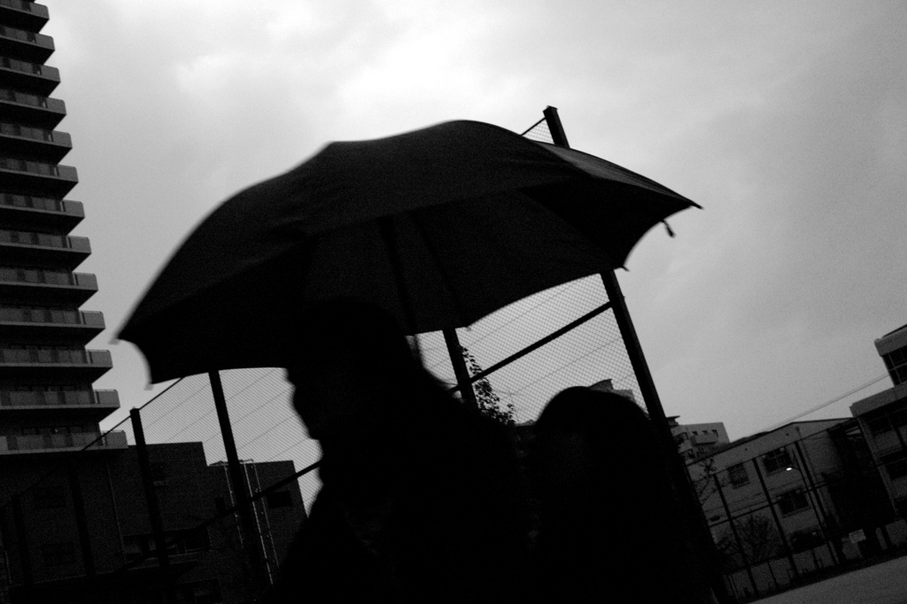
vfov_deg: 32.6
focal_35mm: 41
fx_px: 1033
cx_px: 454
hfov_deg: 47.4
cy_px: 302
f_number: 7.1
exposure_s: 1/320
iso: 800
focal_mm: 24.2
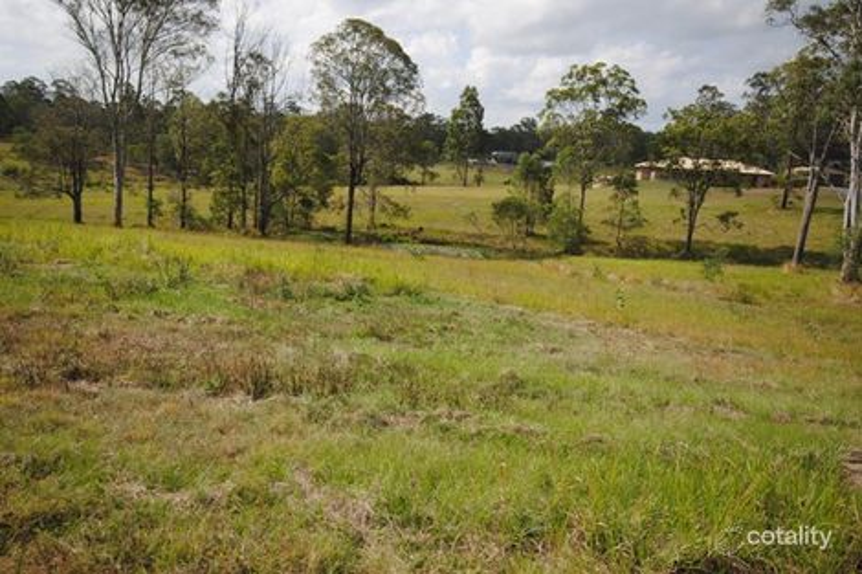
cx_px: 431
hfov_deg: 61.9
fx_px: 718
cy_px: 287
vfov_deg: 43.6
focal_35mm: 30
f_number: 8
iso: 100
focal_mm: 20
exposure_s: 1/250
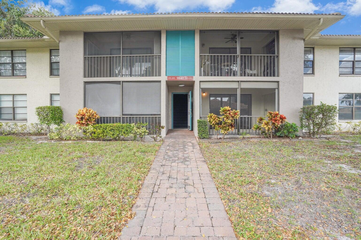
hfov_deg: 96.7
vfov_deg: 73.7
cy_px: 120
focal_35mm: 16
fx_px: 160
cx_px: 180
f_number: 8
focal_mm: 16
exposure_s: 1/250
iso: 800
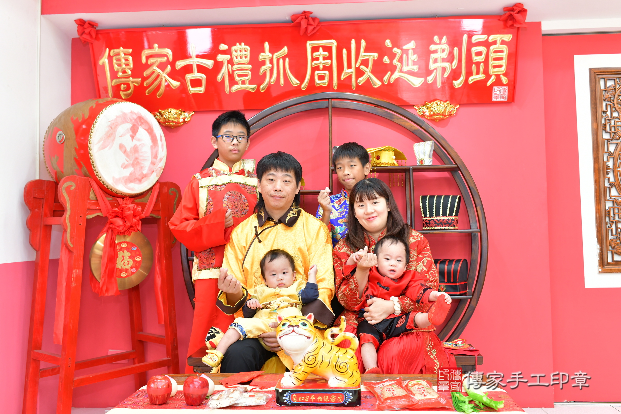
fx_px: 604
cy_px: 207
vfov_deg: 37.9
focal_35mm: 35
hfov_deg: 54.4
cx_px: 310
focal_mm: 35
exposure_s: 1/200
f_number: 4.5
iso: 800
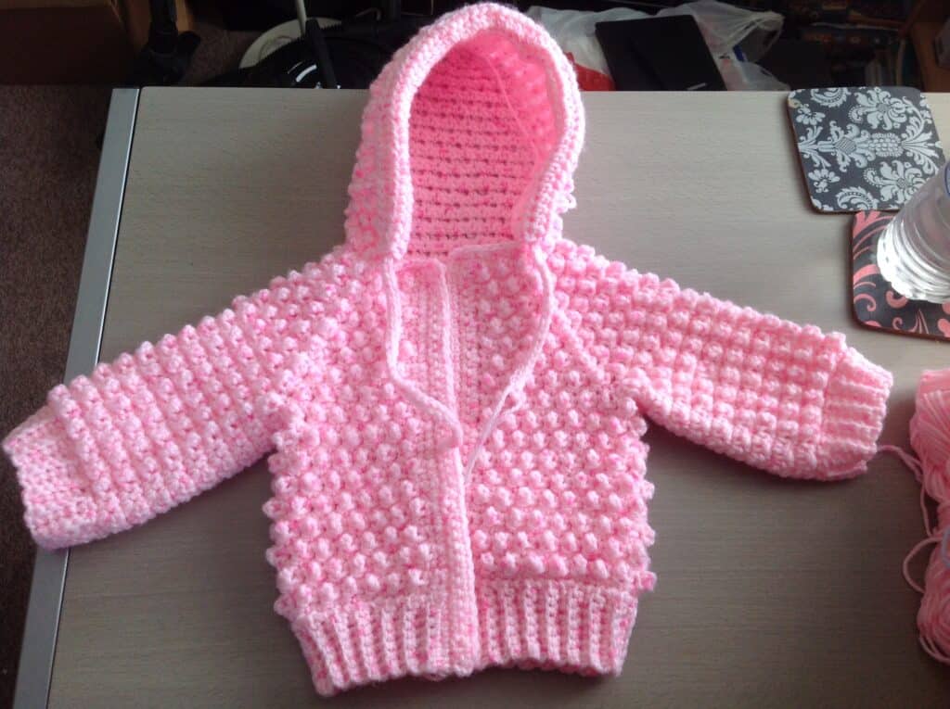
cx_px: 475
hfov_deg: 52.7
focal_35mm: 35
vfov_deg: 40.6
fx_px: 959
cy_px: 354
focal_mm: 4.28
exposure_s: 1/60
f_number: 2.4
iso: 80
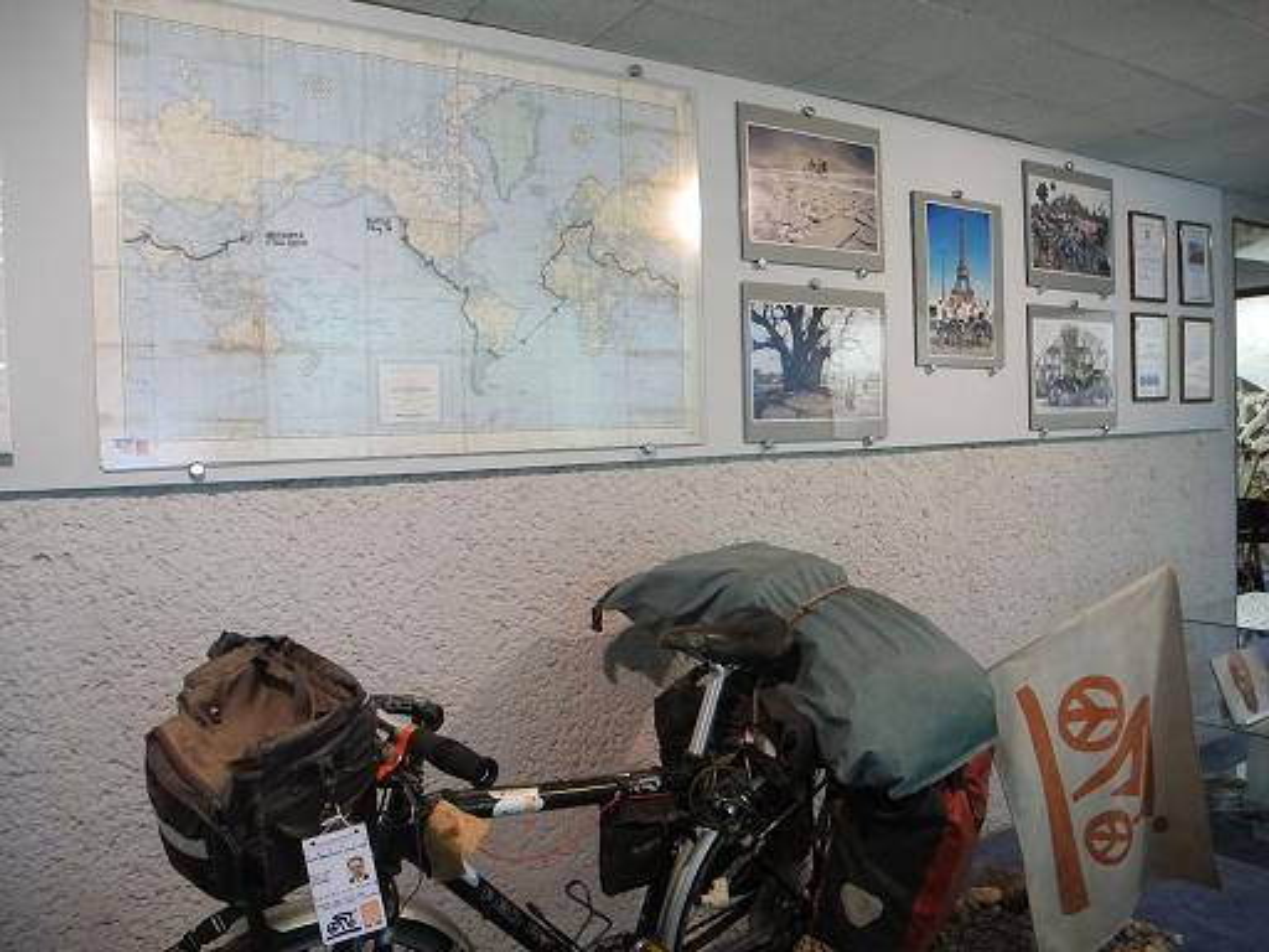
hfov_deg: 63.4
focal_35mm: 28
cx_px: 634
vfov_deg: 49.7
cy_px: 476
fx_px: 1026
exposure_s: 1/60
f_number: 2.8
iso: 400
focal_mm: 6
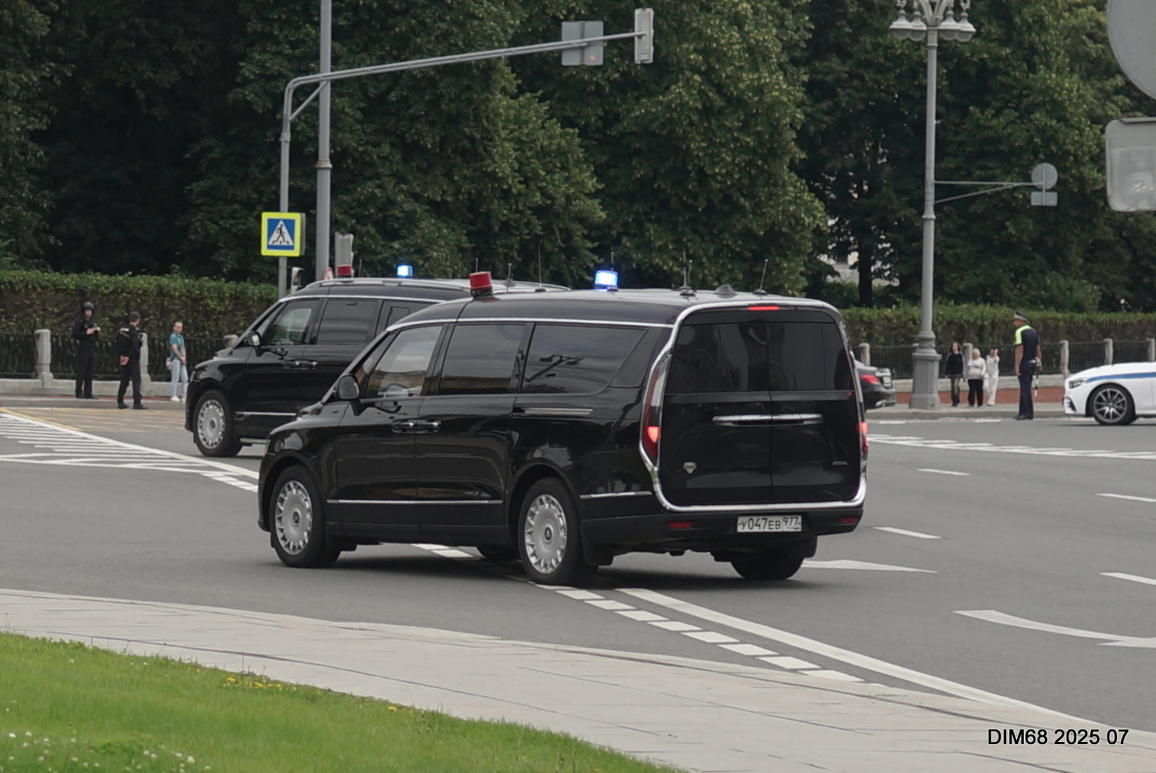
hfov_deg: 39.6
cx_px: 578
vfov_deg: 27.0
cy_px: 386
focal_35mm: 50
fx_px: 1607
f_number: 2.8
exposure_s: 1/1000
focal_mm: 50
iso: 100
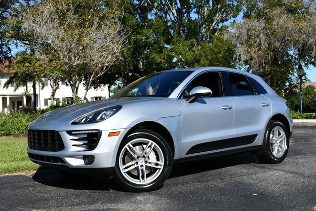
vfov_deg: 30.6
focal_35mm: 44
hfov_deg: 44.5
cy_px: 106
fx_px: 387
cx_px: 158
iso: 100
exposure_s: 1/320
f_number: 9
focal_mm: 22
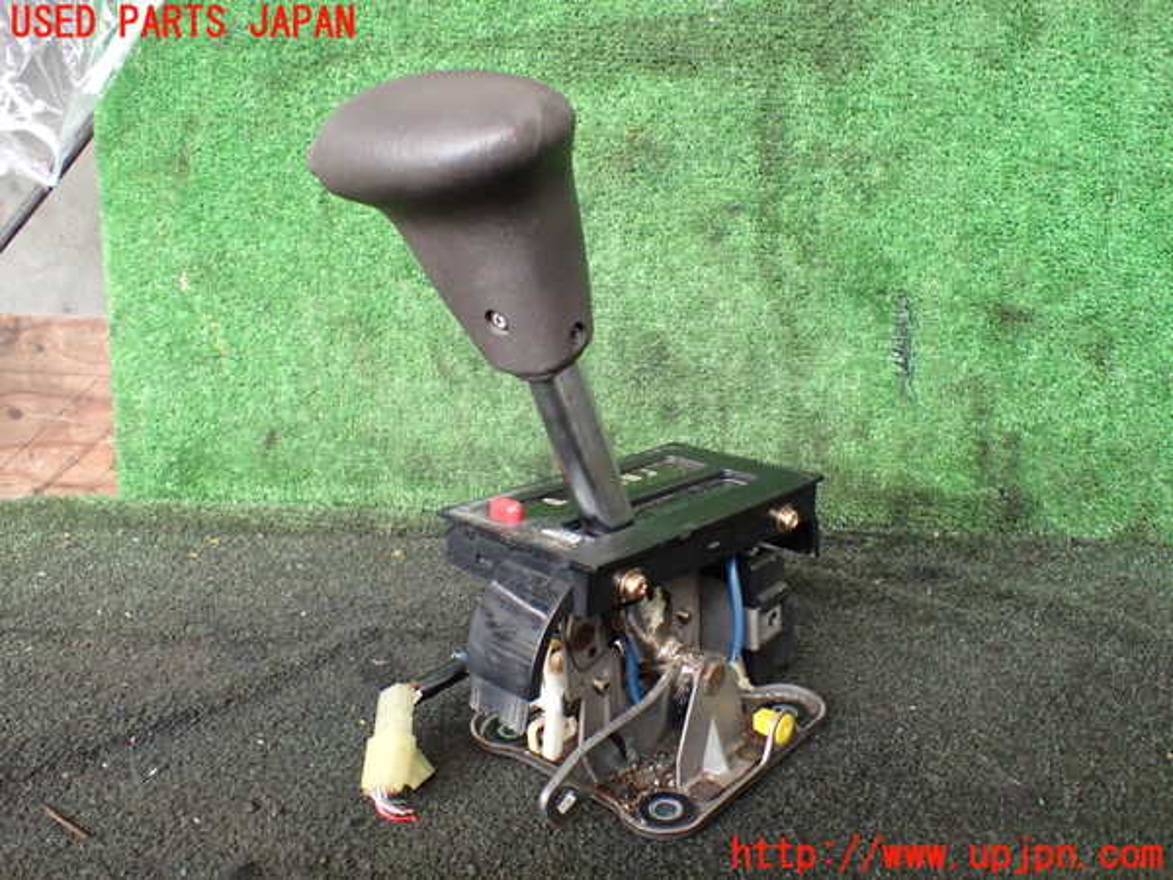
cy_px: 440
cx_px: 586
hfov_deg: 60.0
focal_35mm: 30
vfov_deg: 46.8
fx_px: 1017
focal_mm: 5.4
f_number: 2.3
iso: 640
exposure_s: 1/125
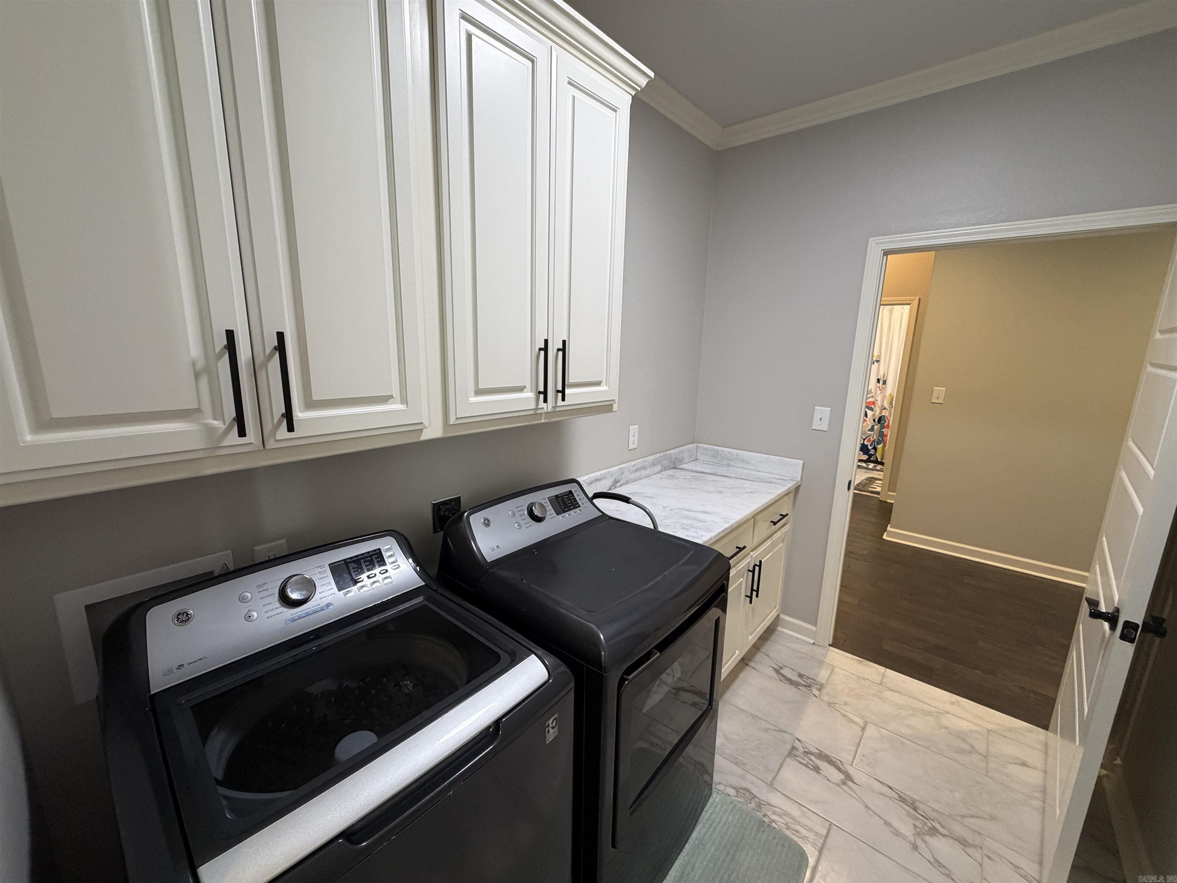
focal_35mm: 14
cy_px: 442
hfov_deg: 102.1
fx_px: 476
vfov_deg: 85.7
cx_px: 588
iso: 200
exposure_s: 1/60
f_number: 2.2
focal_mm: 2.22
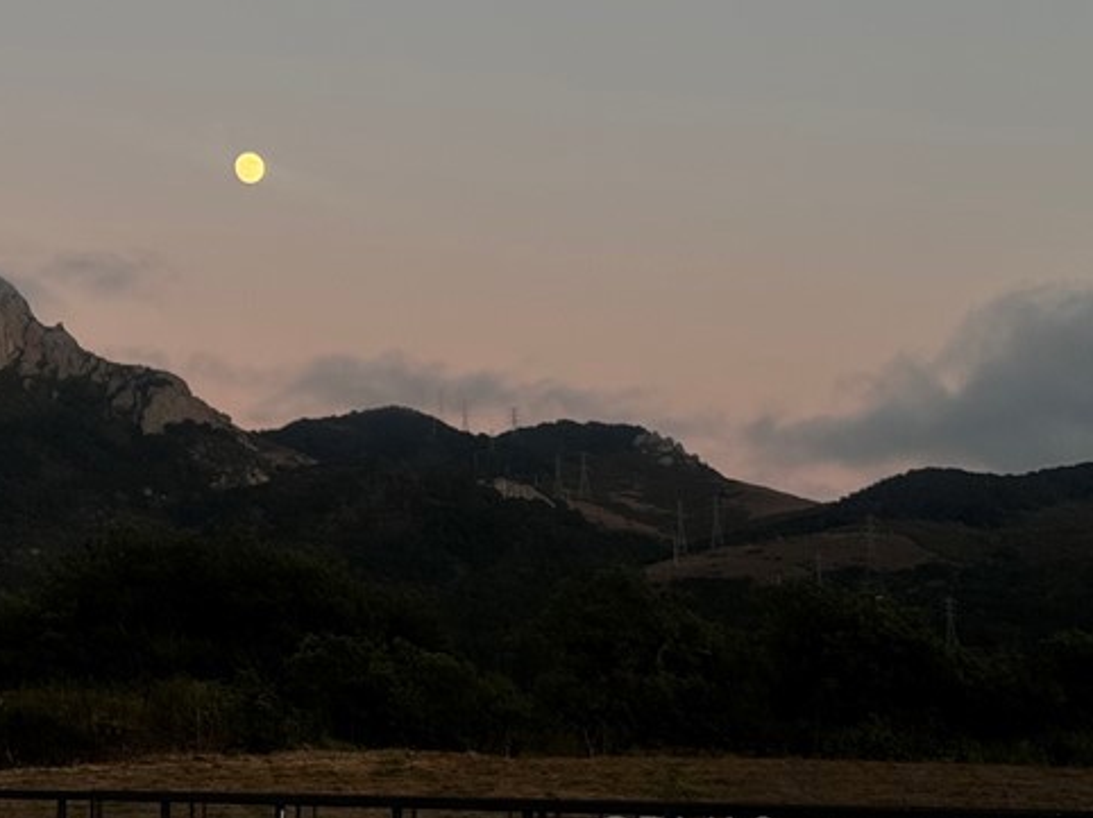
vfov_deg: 14.3
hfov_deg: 18.8
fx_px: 3219
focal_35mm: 102
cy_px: 0
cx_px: 23
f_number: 1.78
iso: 64
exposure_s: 1/385
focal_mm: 6.76
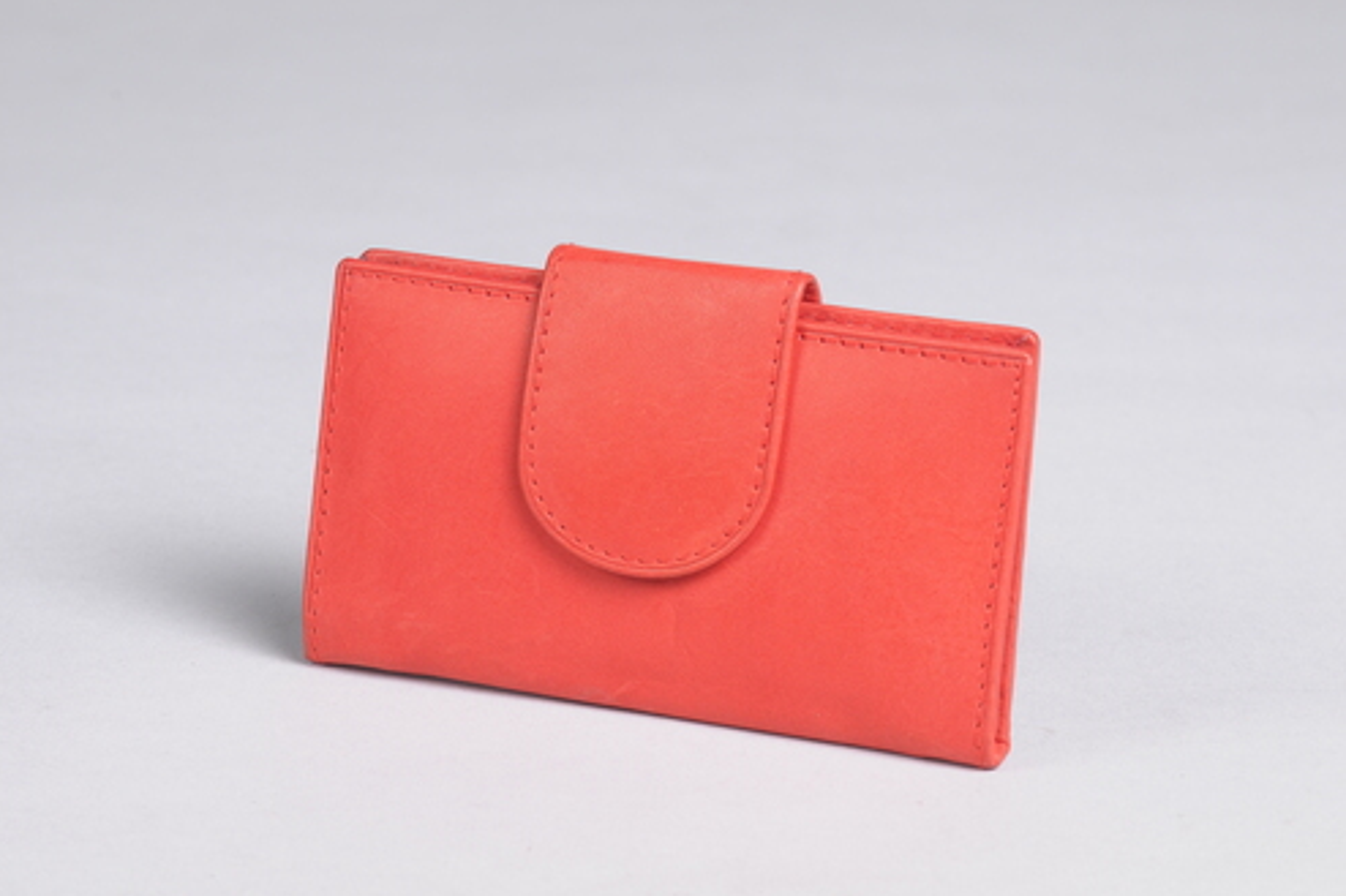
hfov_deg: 11.3
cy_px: 449
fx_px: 6802
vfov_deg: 7.5
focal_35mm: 182
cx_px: 668
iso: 200
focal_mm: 120
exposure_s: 1/125
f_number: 14
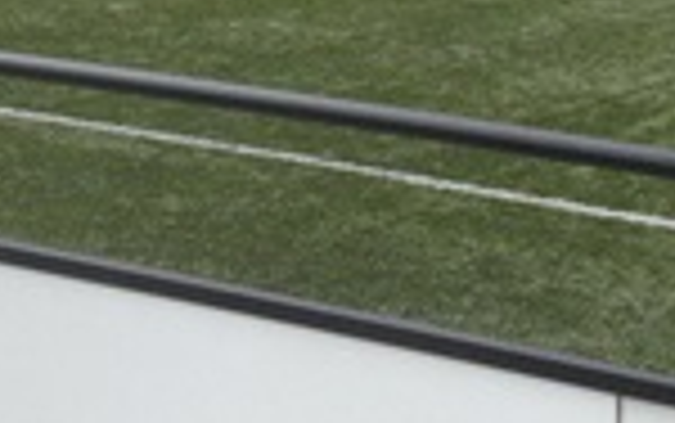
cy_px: -382
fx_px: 2725
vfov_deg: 8.5
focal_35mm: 148
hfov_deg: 14.1
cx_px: 306
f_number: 2.4
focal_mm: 4.28
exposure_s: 1/756
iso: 50
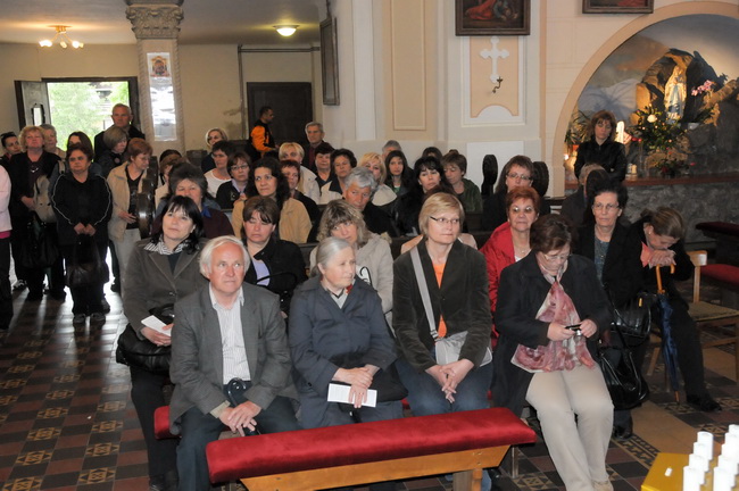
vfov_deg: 32.9
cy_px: 246
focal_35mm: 40
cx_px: 370
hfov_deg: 48.0
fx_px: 831
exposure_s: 1/60
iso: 1600
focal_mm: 27
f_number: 5.6
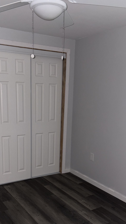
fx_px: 226
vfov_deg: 51.8
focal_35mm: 38
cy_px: 149
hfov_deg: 31.1
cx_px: 47
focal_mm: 5.96
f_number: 1.6
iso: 100
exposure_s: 1/7
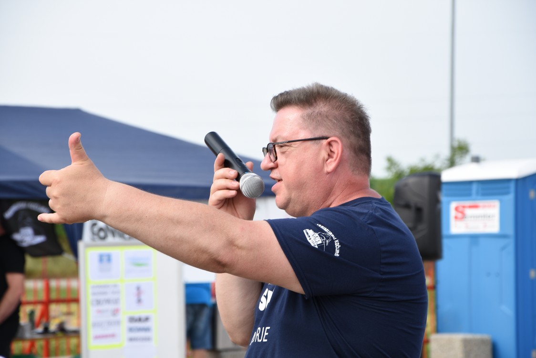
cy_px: 179
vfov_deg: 8.7
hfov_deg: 13.0
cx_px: 268
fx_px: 2345
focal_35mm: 158
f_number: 7.1
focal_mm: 105
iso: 100
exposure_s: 1/160
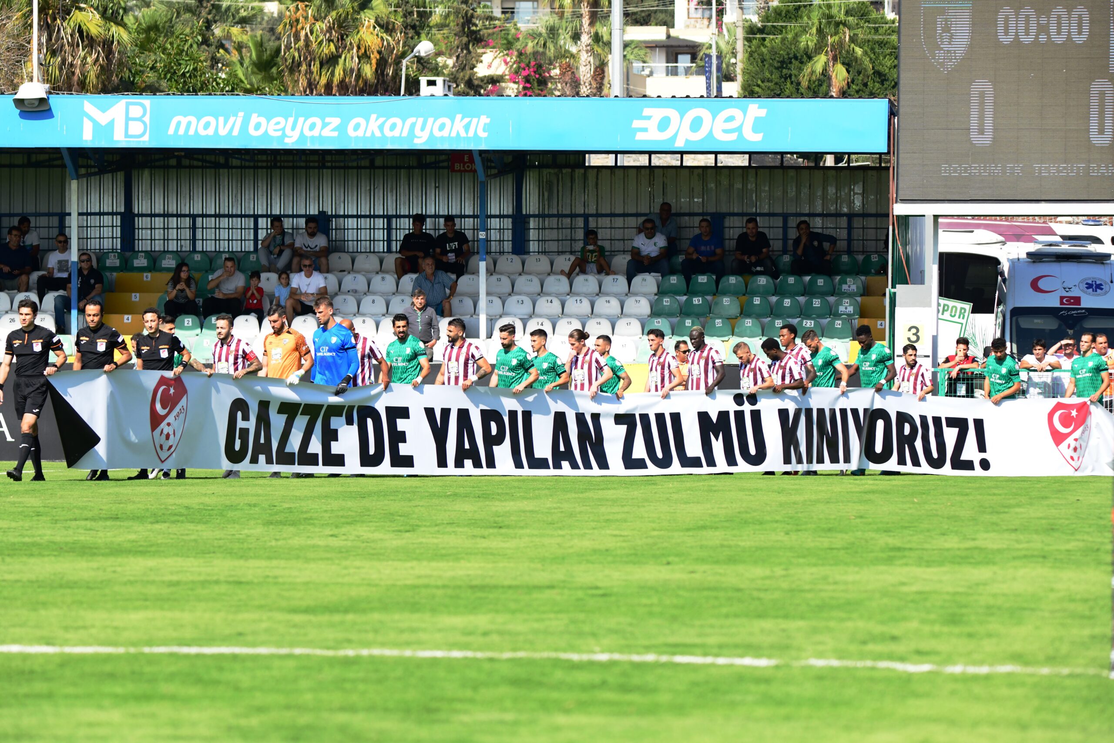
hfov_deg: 11.7
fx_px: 5415
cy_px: 372
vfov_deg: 7.8
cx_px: 557
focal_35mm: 175
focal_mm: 175
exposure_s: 1/4000
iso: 1000
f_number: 5.3
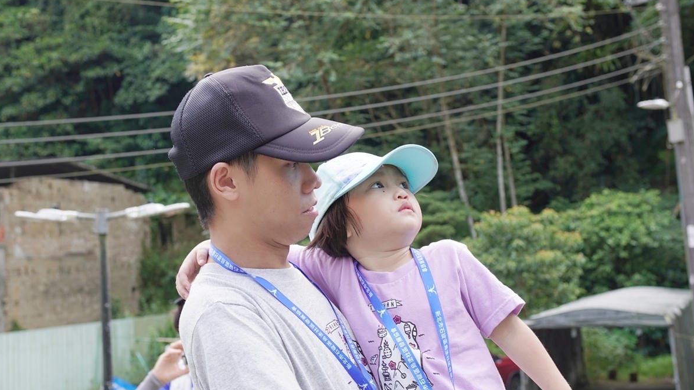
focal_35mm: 53
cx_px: 345
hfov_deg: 39.5
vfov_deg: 22.8
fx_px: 967
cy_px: 223
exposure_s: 1/160
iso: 125
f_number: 4
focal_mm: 33
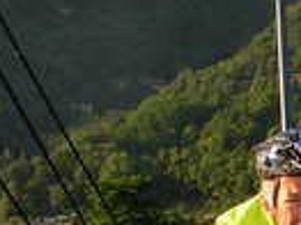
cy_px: 232
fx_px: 1512
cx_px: 386
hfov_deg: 11.1
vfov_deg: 8.5
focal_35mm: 174
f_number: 2.9
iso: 79
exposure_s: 1/406
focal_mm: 6.3
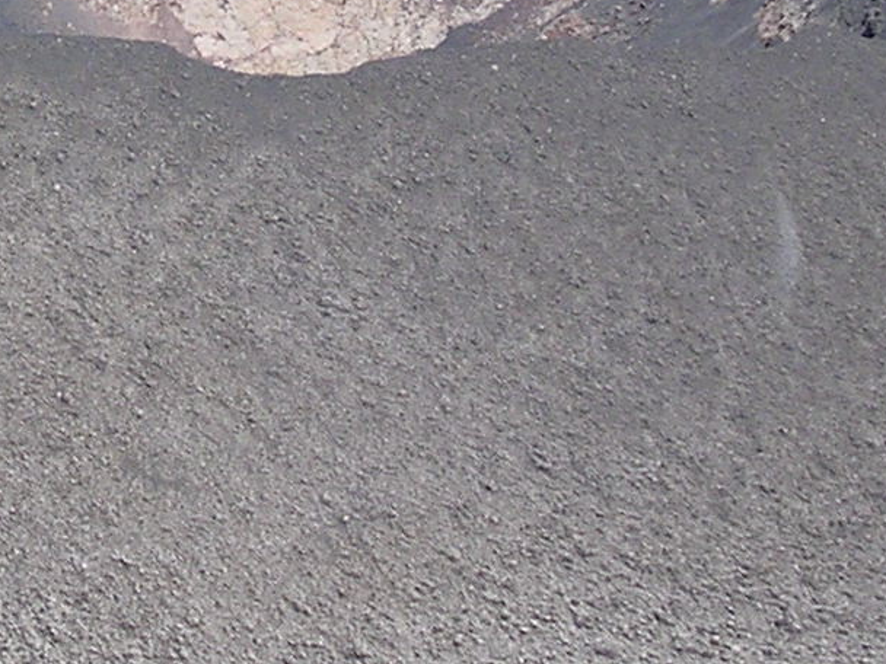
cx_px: -4
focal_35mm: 202
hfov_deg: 9.7
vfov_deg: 7.3
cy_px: 60
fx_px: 5170
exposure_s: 1/489
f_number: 3.4
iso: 100
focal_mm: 9.1
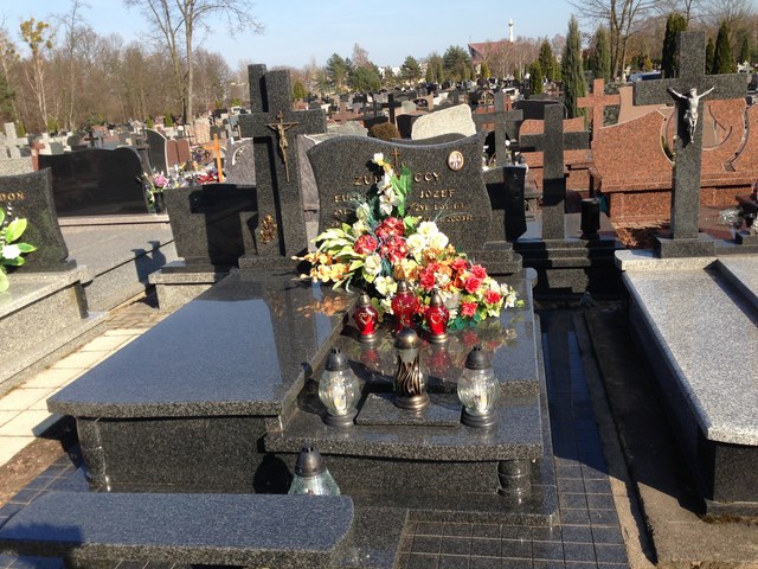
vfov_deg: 42.9
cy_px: 284
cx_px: 379
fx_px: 723
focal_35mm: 33
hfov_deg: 55.4
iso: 50
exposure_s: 1/968
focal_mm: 4.12
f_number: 2.4
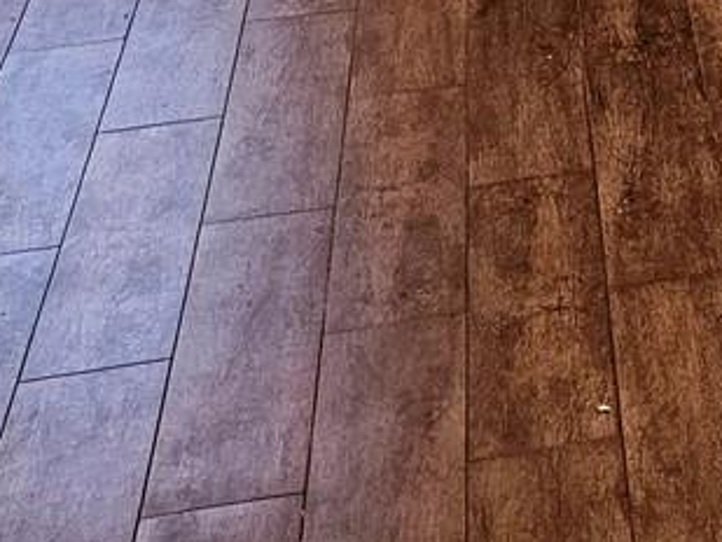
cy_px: -624
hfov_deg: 14.5
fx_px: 2483
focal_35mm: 119
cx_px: 1299
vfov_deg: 11.0
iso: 160
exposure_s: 1/120
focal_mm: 6.3
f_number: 1.7
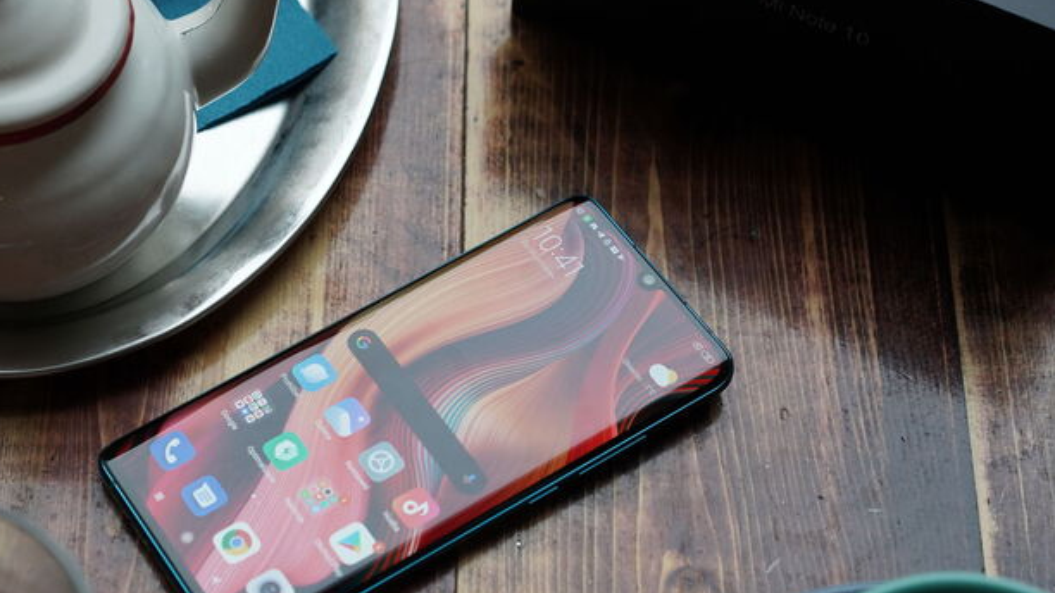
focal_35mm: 78
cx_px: 355
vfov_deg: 15.5
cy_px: 343
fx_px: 2182
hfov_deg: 27.0
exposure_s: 1/250
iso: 1250
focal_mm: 55
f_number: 4.5
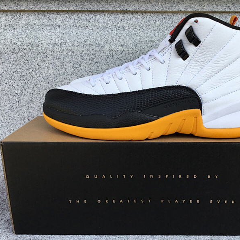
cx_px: 158
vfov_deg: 44.9
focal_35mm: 37
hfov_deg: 44.3
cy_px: 121
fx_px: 290
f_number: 2.4
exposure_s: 1/351
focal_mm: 3.3
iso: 25
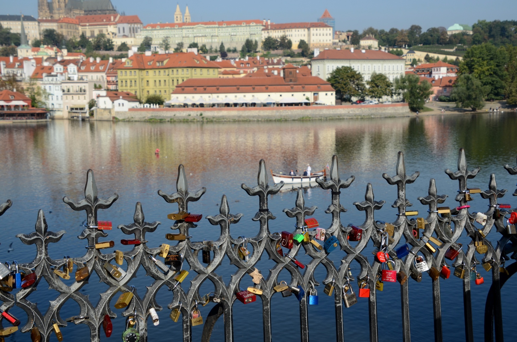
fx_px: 752
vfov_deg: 25.6
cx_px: 258
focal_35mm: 52
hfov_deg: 37.9
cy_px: 171
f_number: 9
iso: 200
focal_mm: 35
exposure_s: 1/320
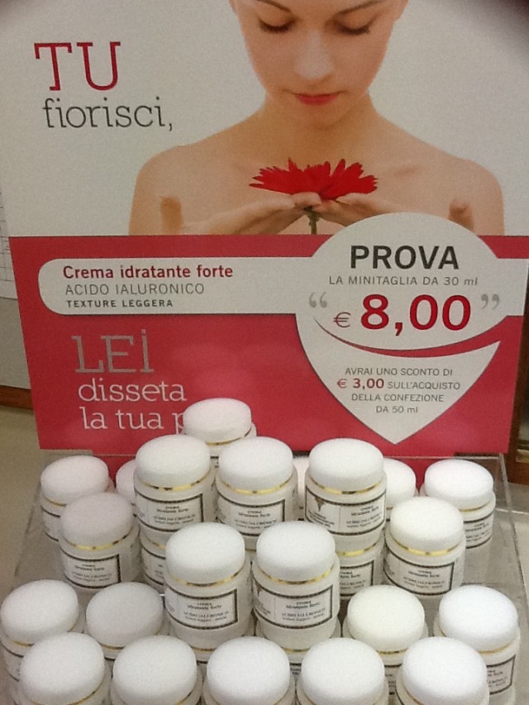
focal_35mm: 32
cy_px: 352
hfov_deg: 44.2
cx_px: 264
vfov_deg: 56.8
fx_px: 652
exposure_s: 1/30
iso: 200
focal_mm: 2.03
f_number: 2.4
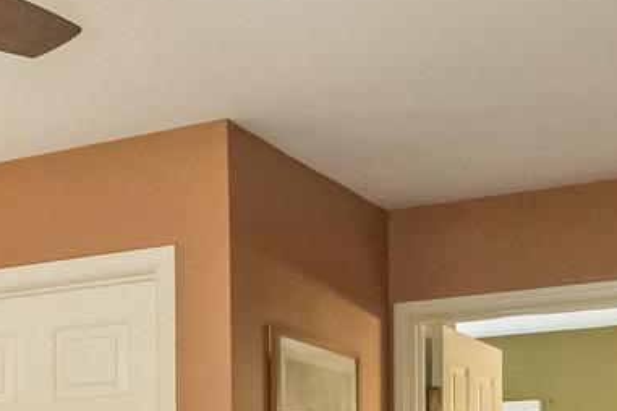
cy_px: 562
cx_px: -397
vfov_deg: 14.6
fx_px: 1520
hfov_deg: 19.1
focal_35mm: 89
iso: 640
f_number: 5.6
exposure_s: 1/125
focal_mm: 16.5
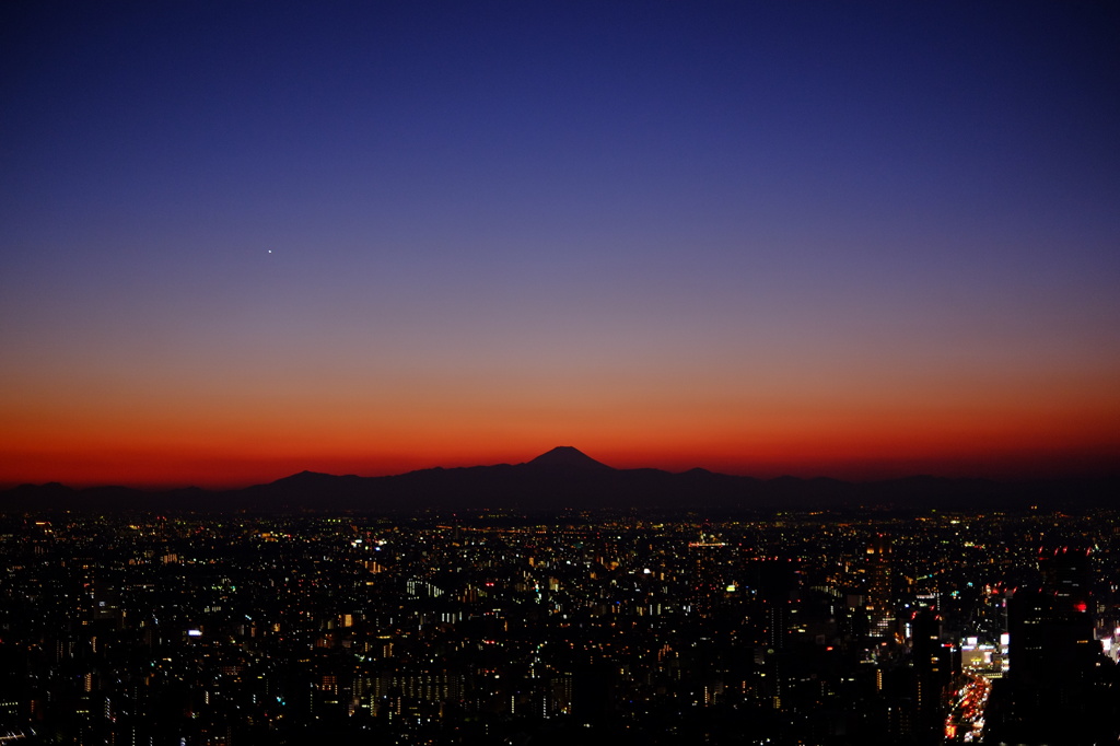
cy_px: 373
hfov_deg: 37.5
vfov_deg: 25.5
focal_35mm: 53
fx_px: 1648
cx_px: 560
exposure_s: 1/40
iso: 500
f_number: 1.4
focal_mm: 35
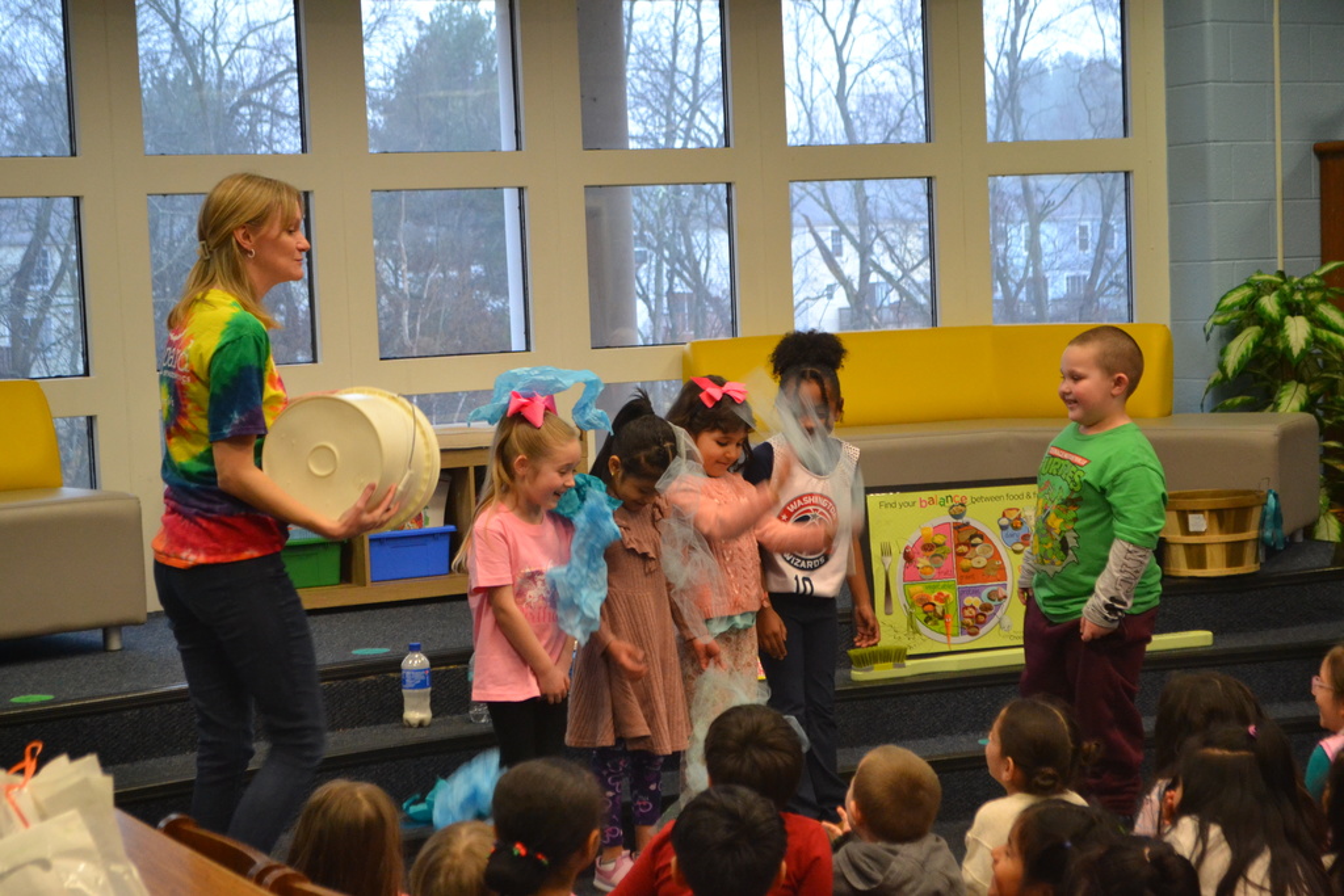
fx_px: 2520
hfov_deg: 29.9
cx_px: 672
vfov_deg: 20.2
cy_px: 448
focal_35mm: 68
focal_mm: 45
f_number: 5.3
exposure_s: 1/60
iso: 2000
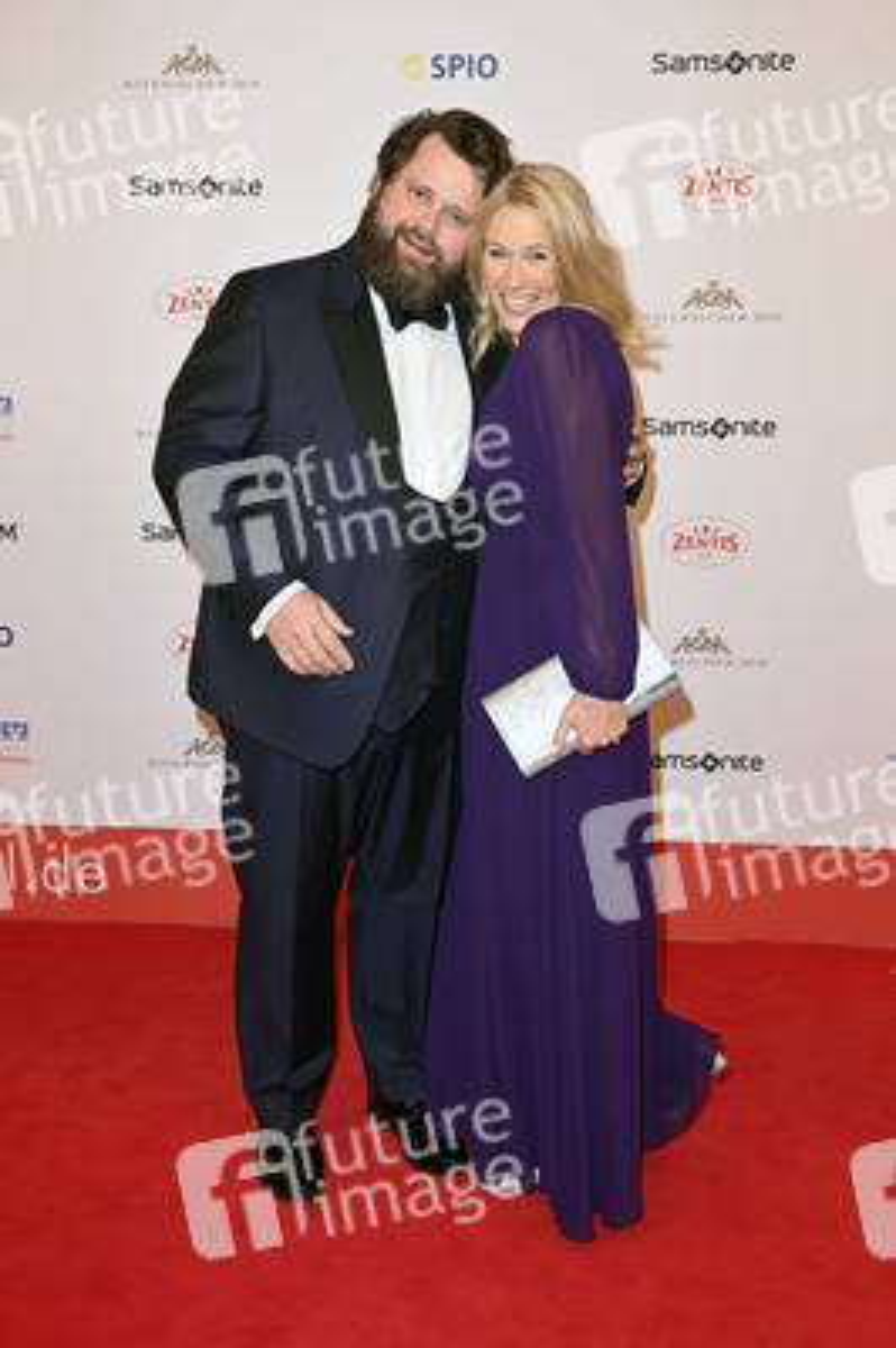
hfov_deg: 35.0
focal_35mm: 38
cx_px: 448
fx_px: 1421
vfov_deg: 50.7
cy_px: 674
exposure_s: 1/250
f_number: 7.1
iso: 640
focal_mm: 38
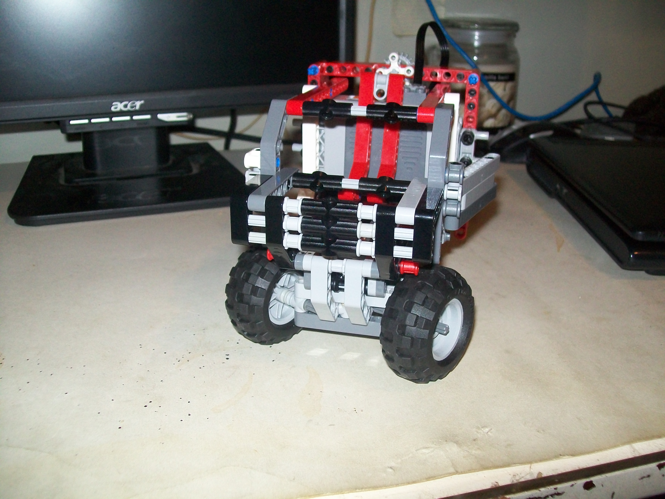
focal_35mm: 36
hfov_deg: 51.4
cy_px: 250
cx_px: 332
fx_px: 692
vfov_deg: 39.7
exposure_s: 1/60
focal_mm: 6
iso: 160
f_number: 2.7
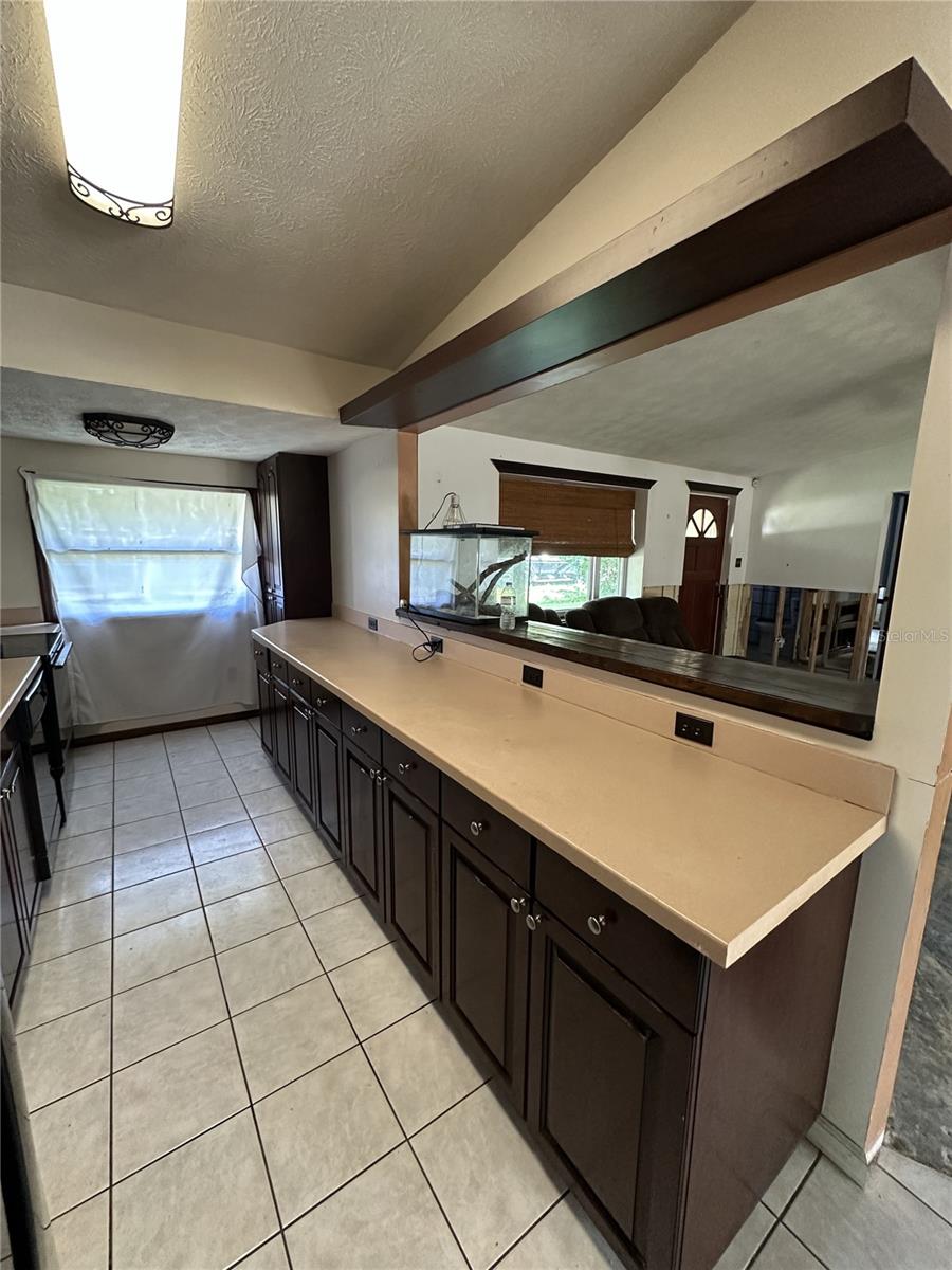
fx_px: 513
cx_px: 476
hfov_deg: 85.7
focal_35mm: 14
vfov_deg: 102.1
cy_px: 635
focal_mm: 2.22
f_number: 2.2
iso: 400
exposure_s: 1/60
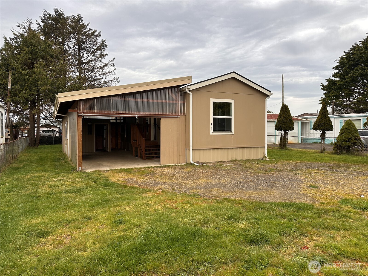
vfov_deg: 56.8
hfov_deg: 71.6
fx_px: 255
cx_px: 184
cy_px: 138
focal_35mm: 24
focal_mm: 6.86
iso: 80
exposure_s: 1/538
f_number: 1.78
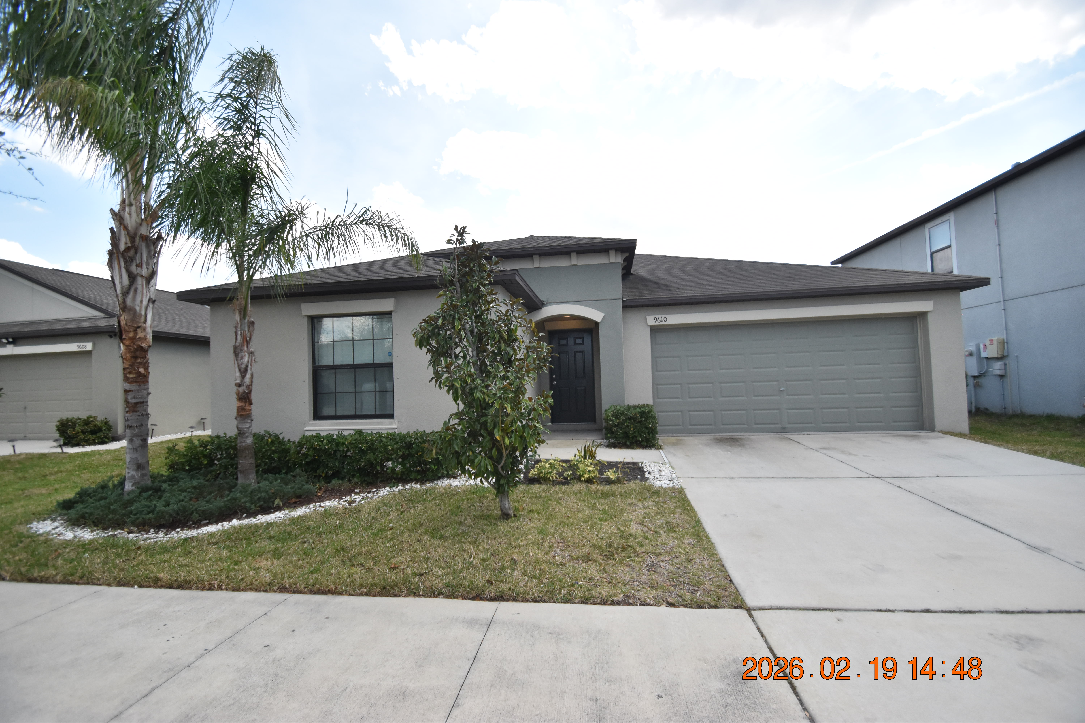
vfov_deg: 77.3
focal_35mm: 15
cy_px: 362
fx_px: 452
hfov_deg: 100.4
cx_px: 542
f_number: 3.5
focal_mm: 10
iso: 800
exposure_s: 1/4000
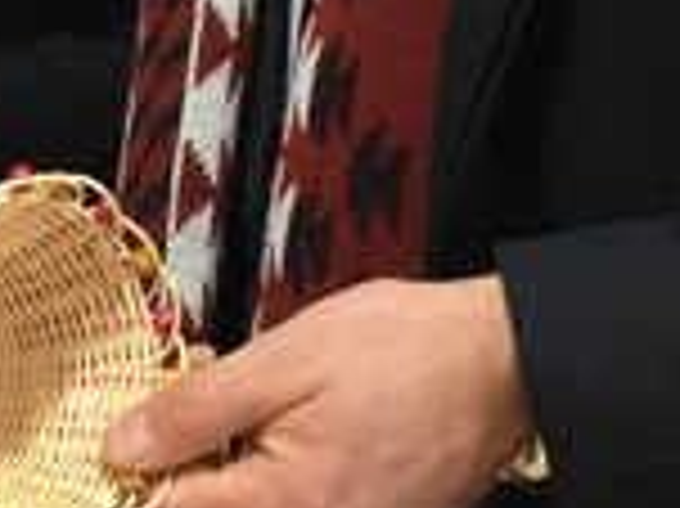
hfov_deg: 15.1
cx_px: 32
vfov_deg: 11.0
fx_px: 2532
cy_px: -279
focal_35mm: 129
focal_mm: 4.15
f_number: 2.2
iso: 40
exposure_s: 1/17
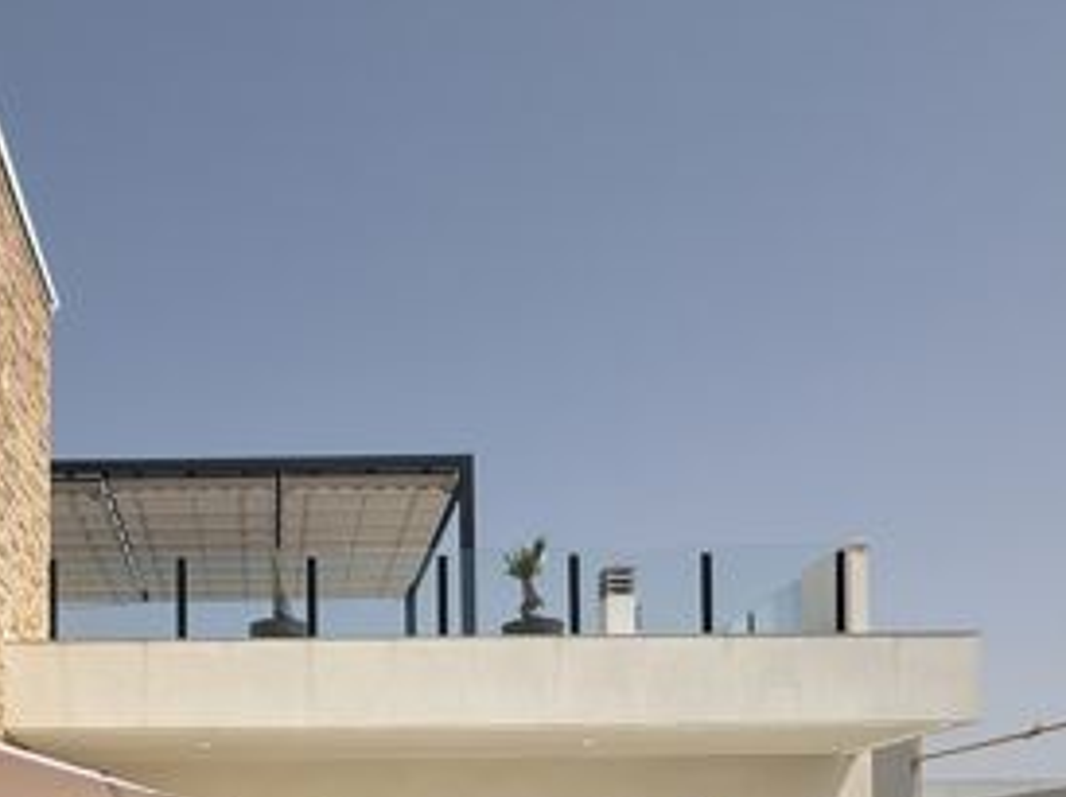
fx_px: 1108
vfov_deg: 34.0
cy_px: 890
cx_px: 243
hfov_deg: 49.0
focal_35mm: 36
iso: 50
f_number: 2.2
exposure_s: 1/5155
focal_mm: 2.22
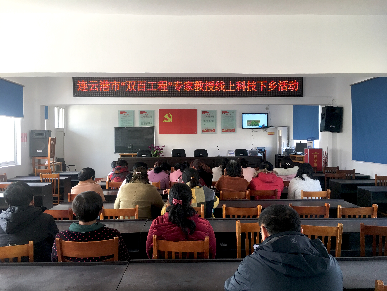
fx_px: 324
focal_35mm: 29
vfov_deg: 48.2
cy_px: 146
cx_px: 194
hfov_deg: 61.7
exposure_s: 1/33
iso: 25
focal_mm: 4.15
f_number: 2.2
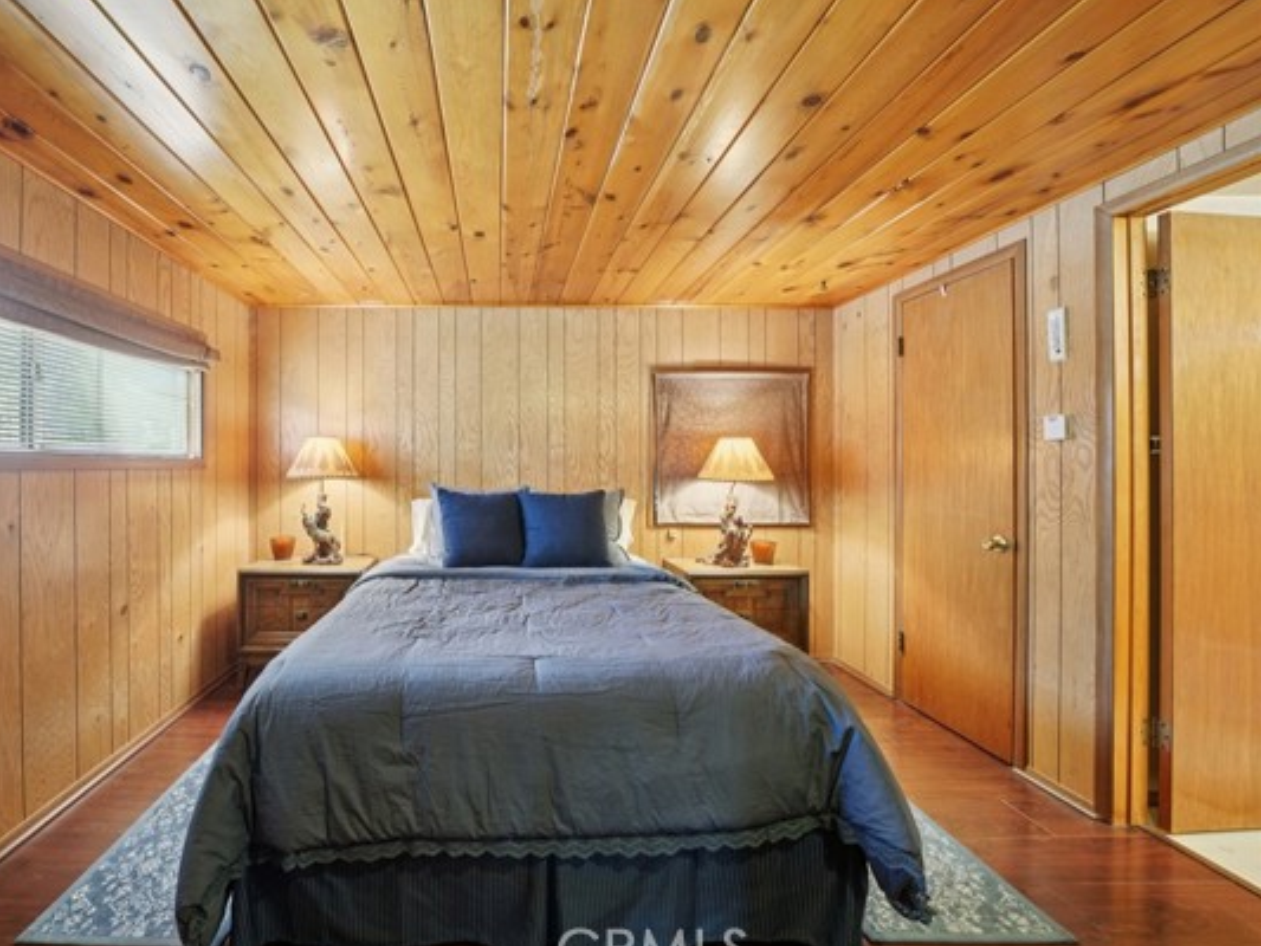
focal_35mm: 15
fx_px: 547
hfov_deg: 96.9
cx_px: 506
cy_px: 480
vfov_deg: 81.8
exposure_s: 1/3.33
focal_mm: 13
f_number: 9
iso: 400
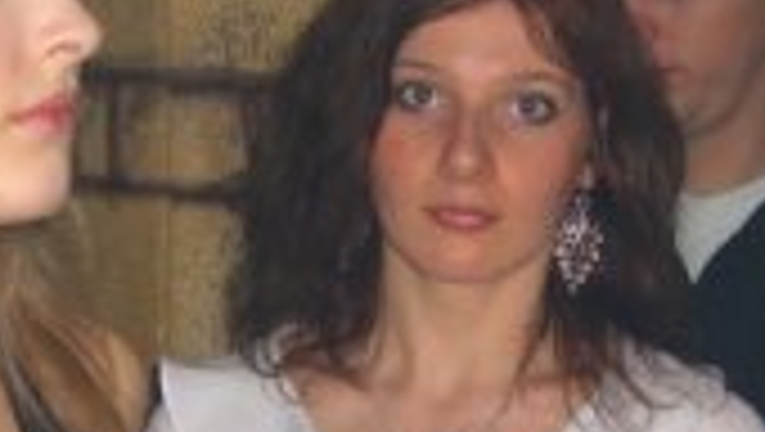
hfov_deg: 14.7
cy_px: 432
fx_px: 2964
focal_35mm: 146
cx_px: 526
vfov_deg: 8.3
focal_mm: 7.9
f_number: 2.8
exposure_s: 1/60
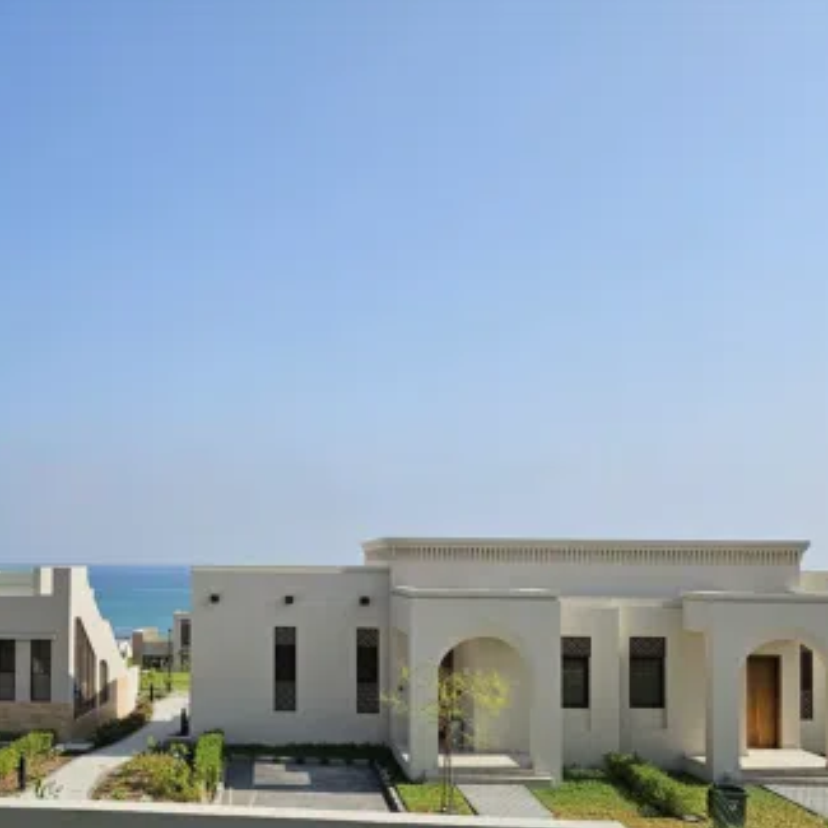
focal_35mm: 40
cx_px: 173
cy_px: 566
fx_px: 1082
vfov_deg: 41.2
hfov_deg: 40.3
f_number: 1.7
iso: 12
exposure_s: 1/1834
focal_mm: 6.3
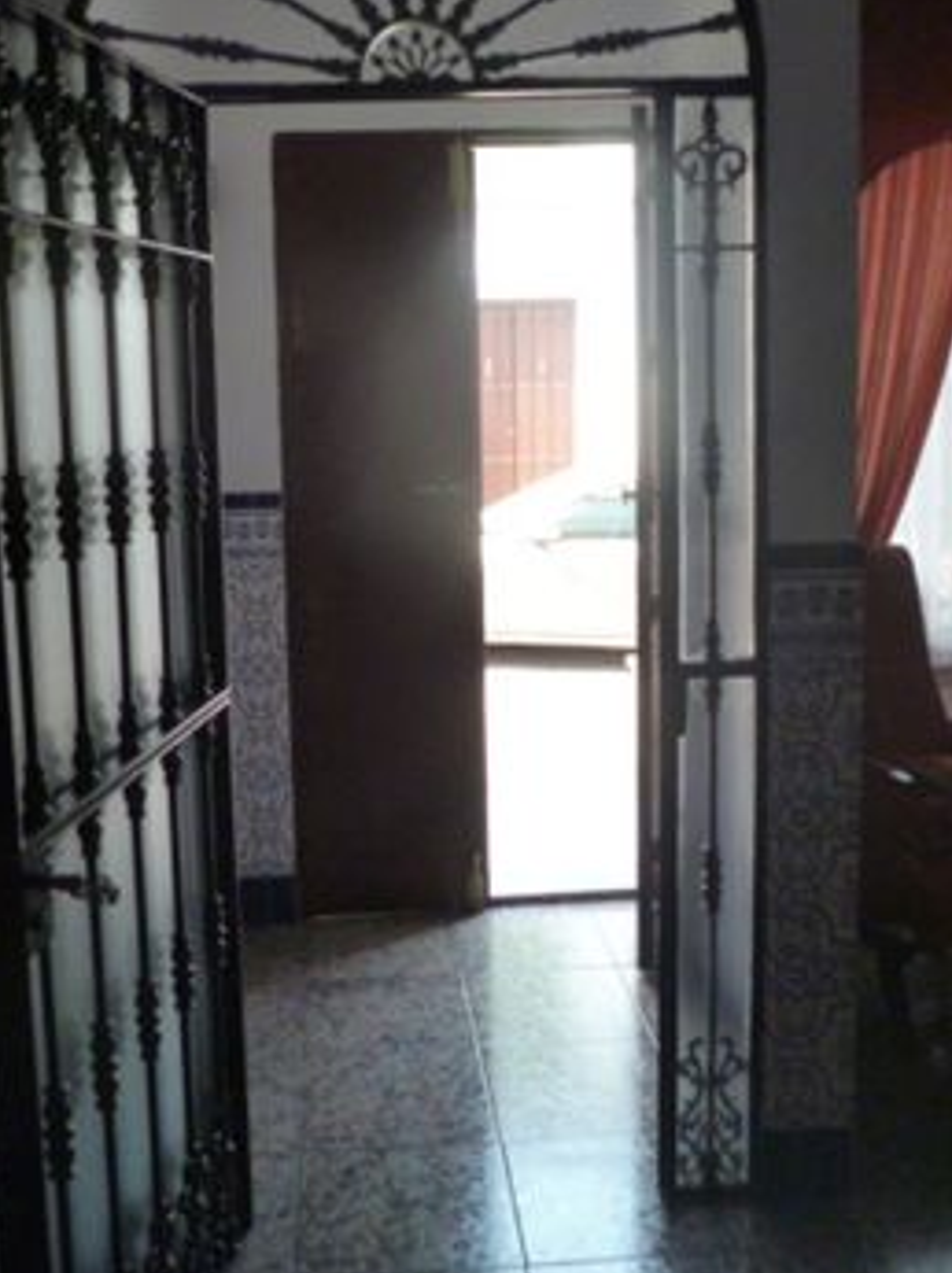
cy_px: 542
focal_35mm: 37
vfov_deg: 50.0
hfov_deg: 38.6
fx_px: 1359
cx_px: 450
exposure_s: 1/60
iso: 320
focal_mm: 4.3
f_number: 2.5
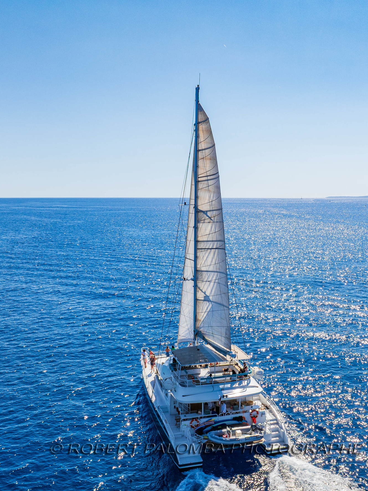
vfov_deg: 61.7
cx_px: 204
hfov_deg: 48.2
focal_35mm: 29
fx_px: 411
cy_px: 245
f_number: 9
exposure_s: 1/240
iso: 100
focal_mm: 12.3
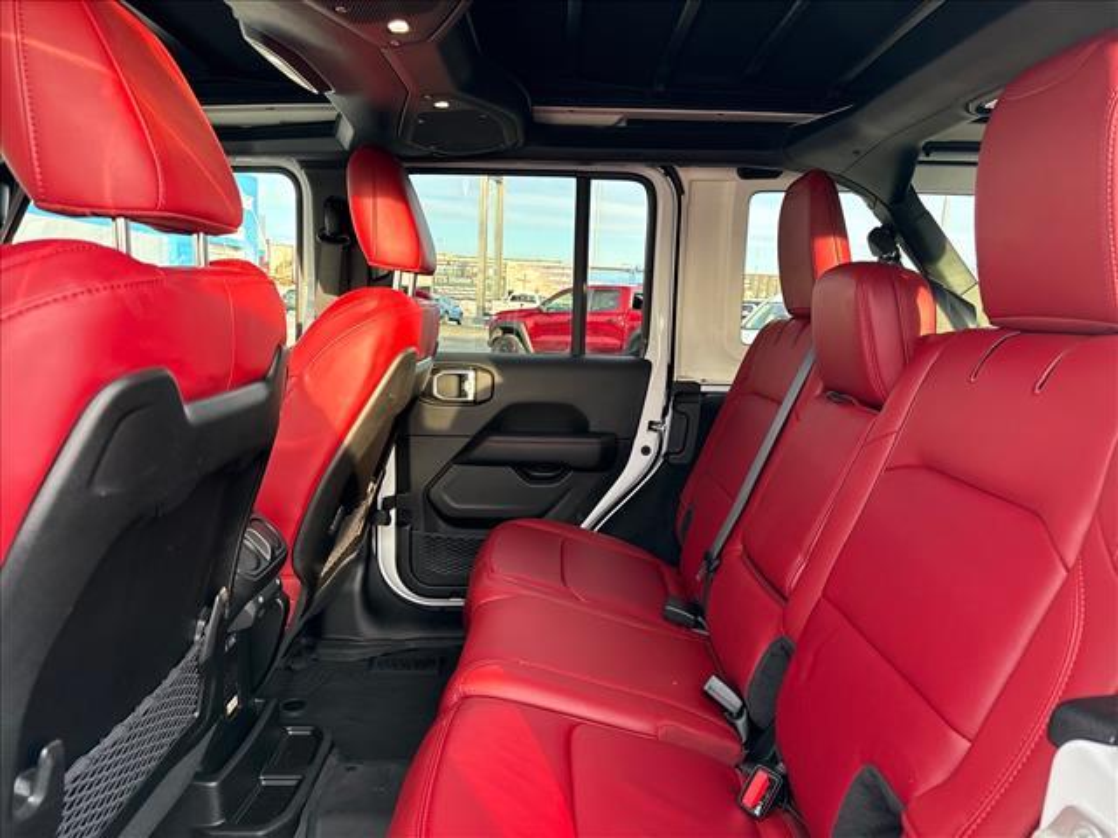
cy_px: 419
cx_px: 559
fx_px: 775
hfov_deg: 71.6
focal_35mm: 24
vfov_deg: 56.8
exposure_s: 1/60
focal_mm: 6.76
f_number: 1.78
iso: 320
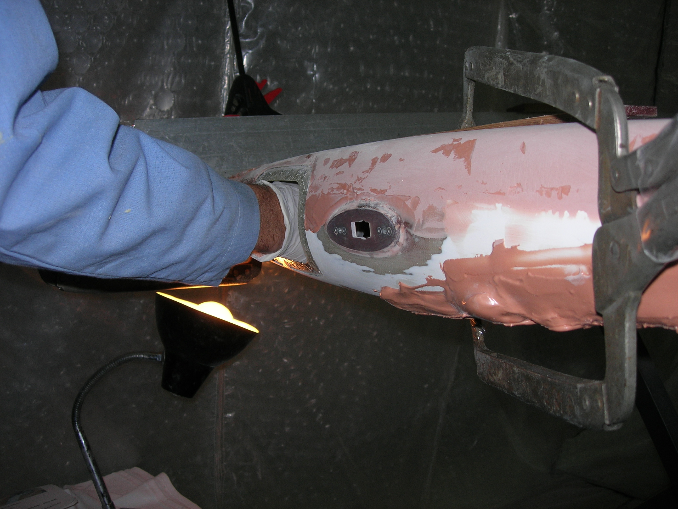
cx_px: 339
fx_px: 744
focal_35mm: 38
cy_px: 254
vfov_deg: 37.7
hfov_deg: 49.0
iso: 64
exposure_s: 1/60.1
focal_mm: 7.8
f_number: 2.8
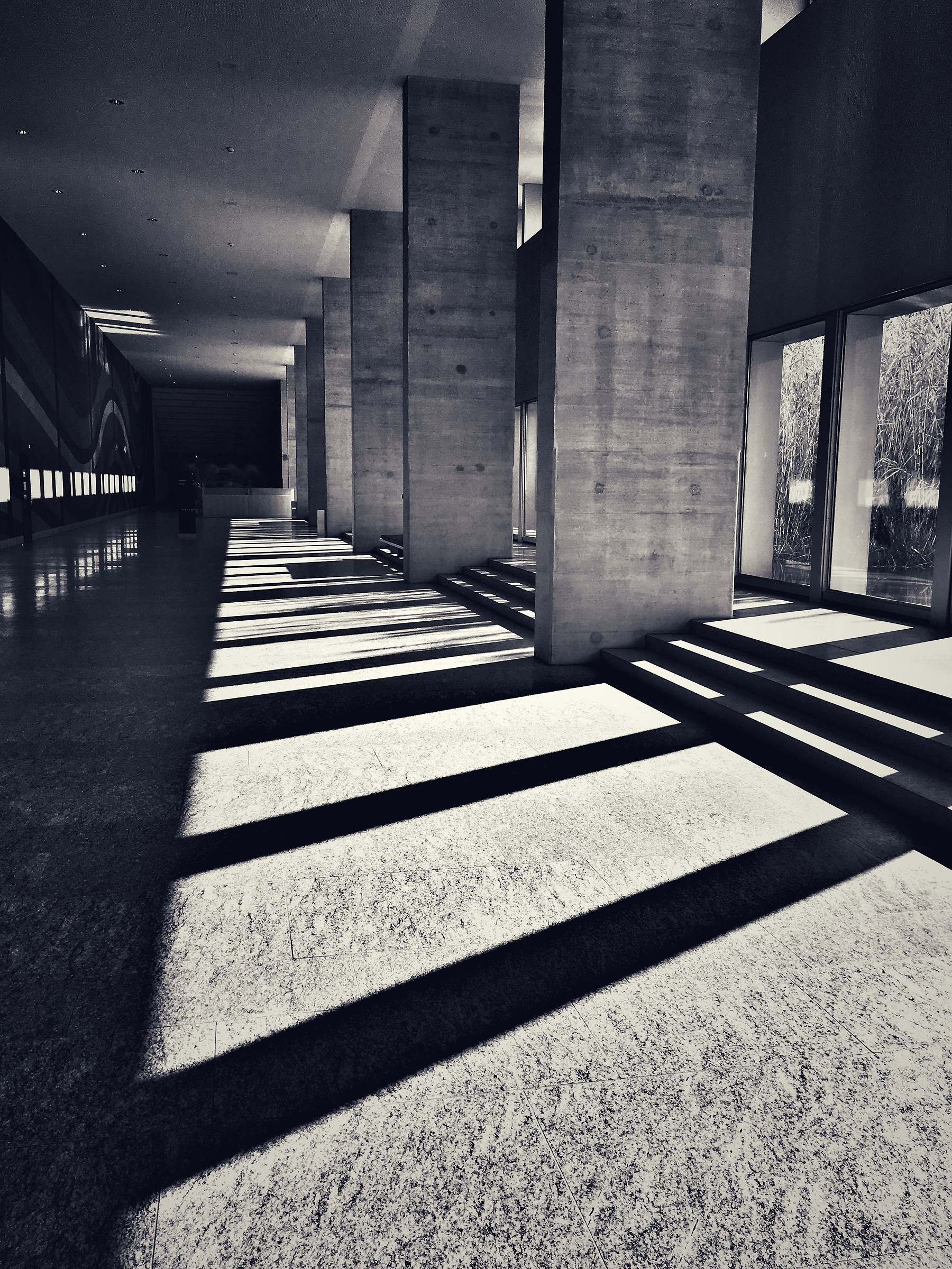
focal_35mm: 29
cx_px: 476
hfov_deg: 48.2
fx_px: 1063
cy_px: 634
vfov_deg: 61.7
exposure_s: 1/516
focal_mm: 4.15
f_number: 2.2
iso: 25
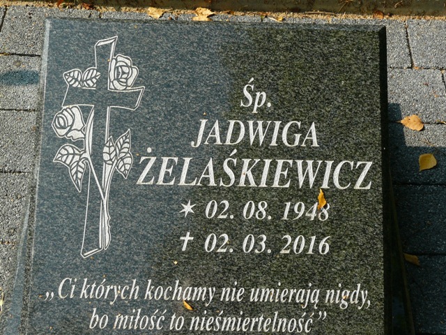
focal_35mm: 58
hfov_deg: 33.2
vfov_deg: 25.2
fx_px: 747
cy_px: 168
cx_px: 223
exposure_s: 1/250
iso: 100
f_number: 5.6
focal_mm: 9.6
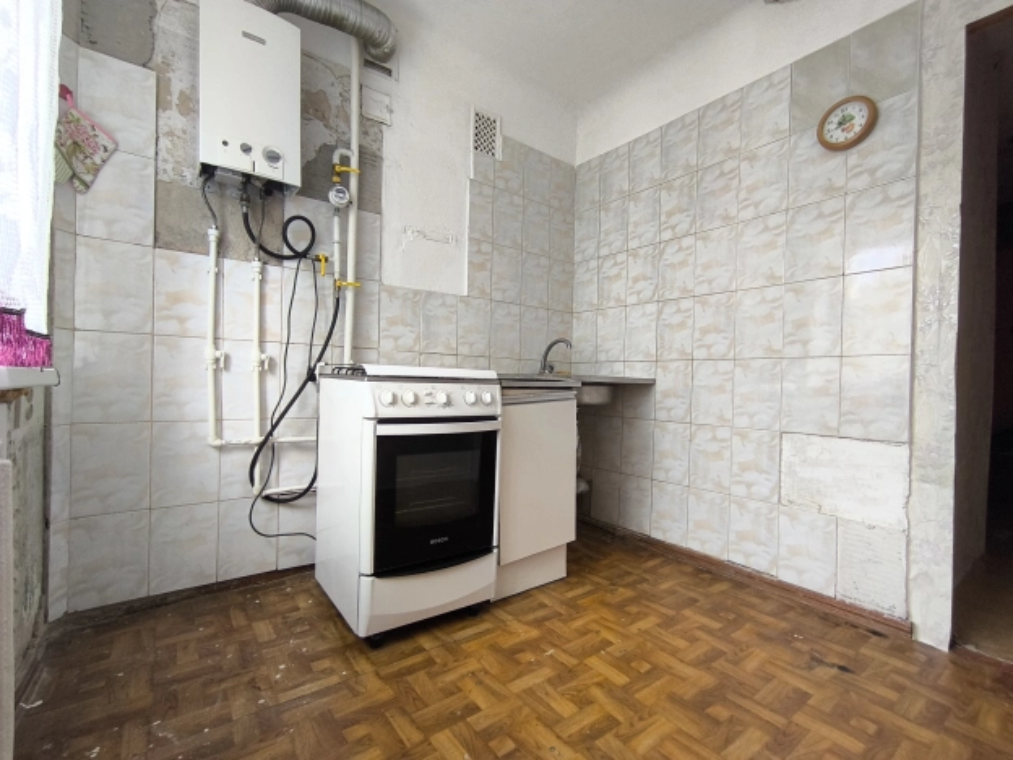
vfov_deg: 78.1
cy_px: 380
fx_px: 468
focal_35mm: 16
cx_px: 506
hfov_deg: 94.5
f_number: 2.2
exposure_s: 1/50
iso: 80
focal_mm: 1.65
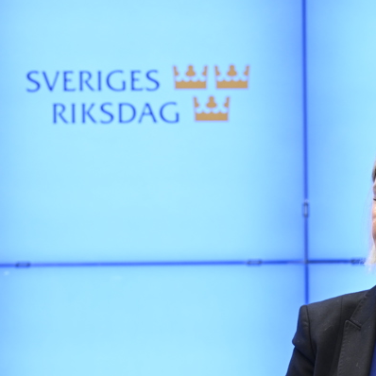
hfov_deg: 4.5
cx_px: 40
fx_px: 4817
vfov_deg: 4.5
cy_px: 364
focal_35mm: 392
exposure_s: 1/200
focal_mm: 135
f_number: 2.8
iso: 1000
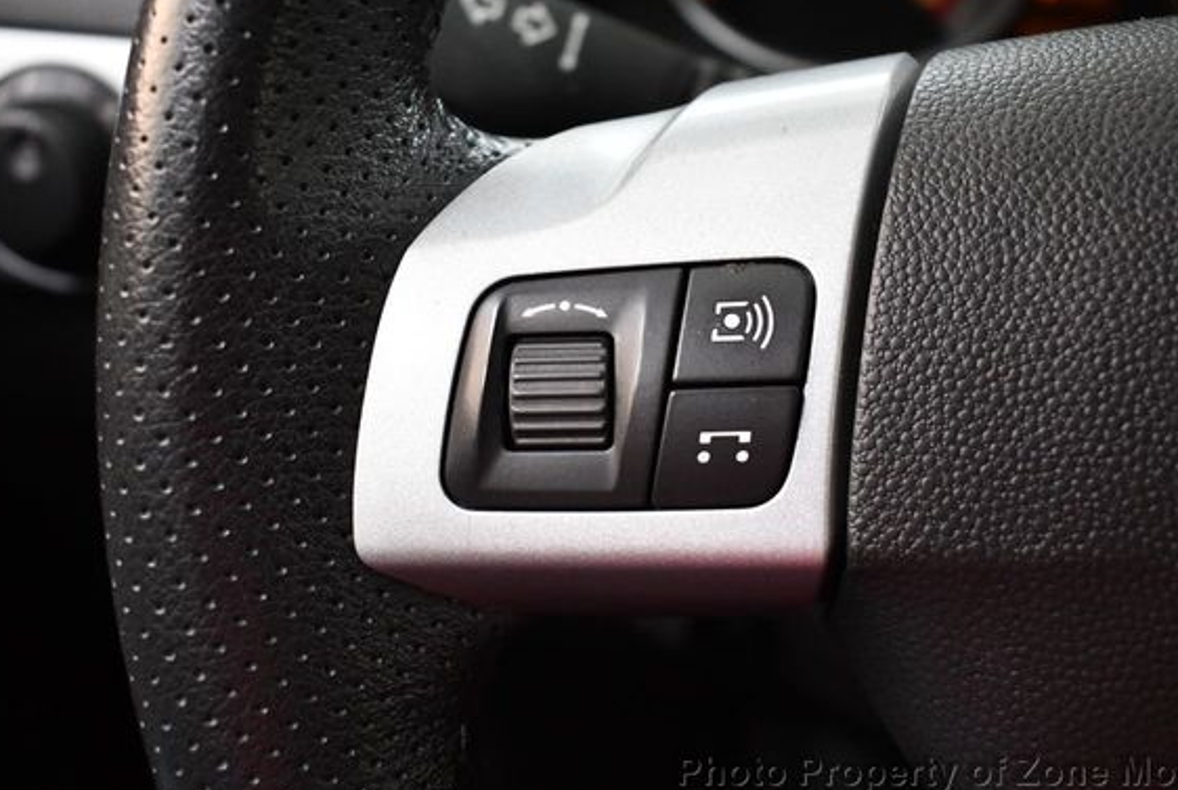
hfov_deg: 47.3
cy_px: 361
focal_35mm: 41
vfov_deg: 32.7
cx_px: 646
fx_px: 1344
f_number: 3.5
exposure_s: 1/125
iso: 2500
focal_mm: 18
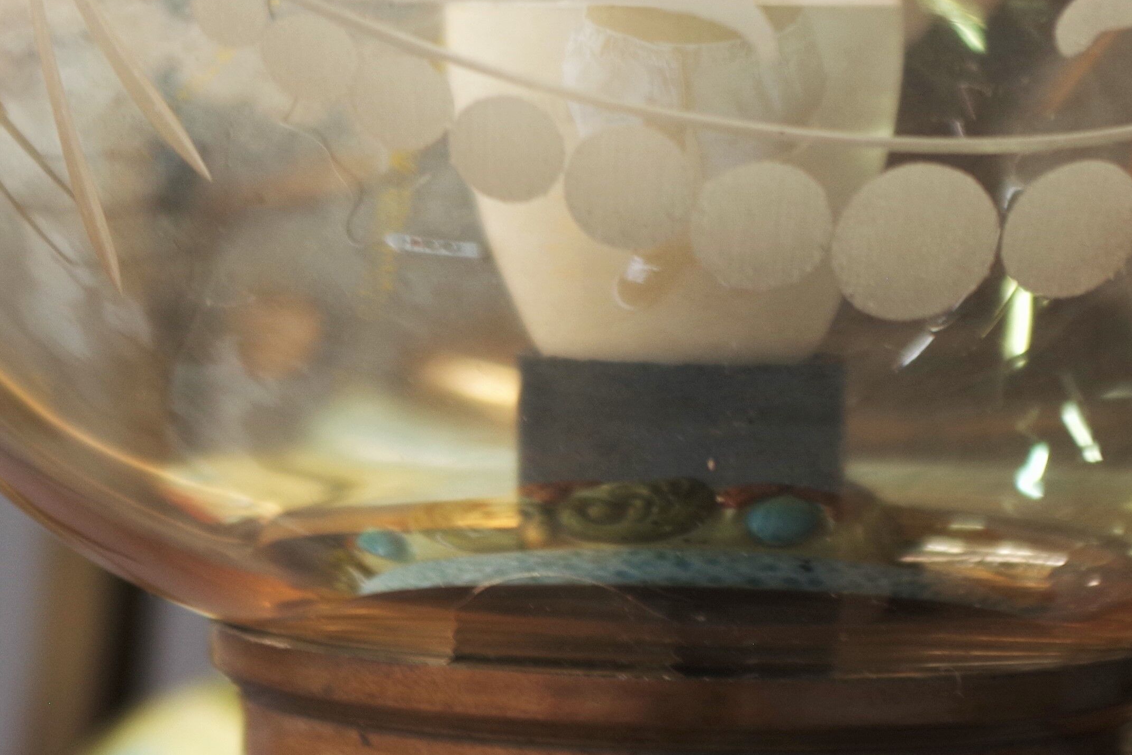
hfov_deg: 10.1
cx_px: 88
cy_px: -262
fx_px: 6351
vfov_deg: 6.7
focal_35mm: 202
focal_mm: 47.5
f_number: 5.6
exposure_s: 1/13
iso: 100
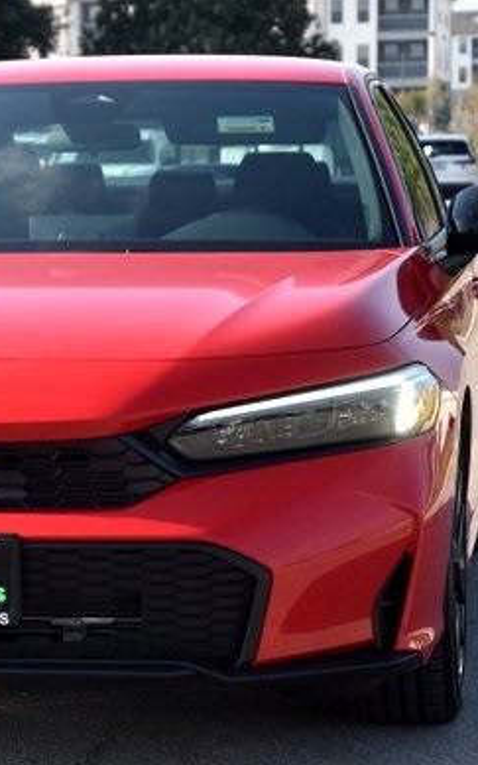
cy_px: 418
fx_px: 2940
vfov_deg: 14.8
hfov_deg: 9.3
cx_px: 39
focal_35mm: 141
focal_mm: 56
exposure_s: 1/640
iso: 200
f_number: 6.3
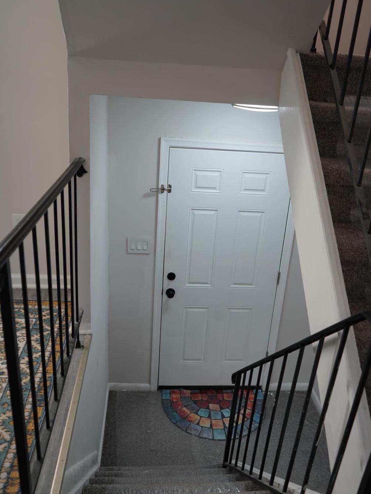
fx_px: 443
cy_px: 252
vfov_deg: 58.4
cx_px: 189
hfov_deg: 45.4
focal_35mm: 31
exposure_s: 1/160
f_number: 4
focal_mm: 28
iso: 400
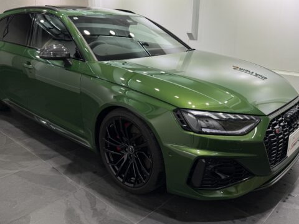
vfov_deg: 44.1
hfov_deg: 56.8
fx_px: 276
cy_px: 98
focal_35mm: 32
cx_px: 150
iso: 64
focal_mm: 6.76
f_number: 1.78
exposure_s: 1/121
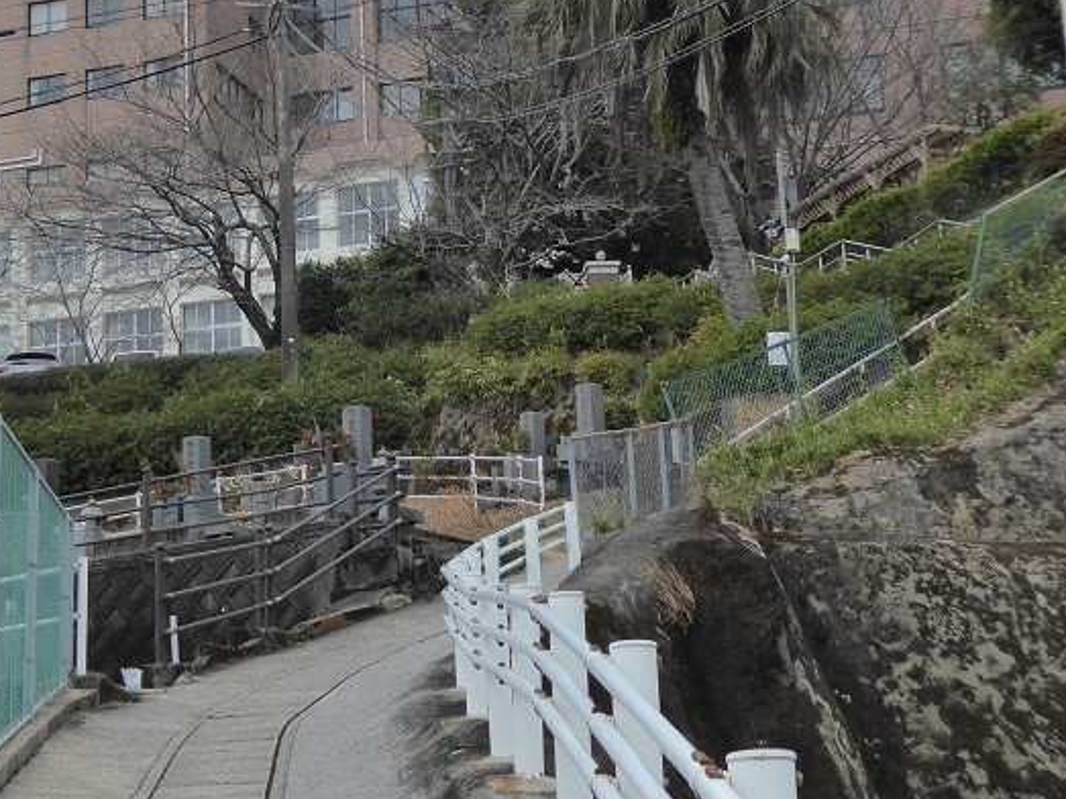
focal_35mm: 88
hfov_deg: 22.2
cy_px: 230
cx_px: 387
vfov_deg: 16.7
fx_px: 2709
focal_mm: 7.8
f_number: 3.9
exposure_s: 1/400
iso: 200
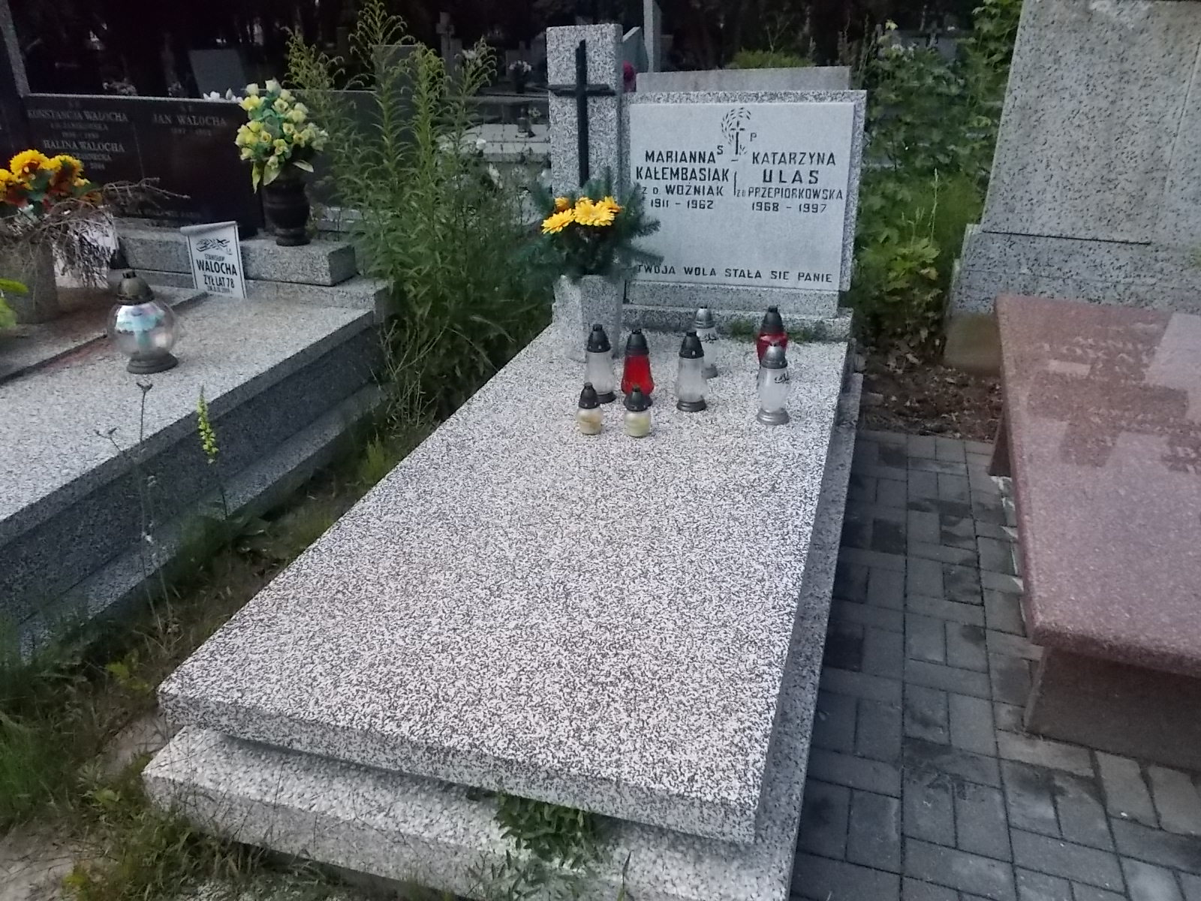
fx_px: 902
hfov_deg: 67.3
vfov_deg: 53.1
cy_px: 450
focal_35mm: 26
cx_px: 600
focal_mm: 4.6
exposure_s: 1/640
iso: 400
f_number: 8
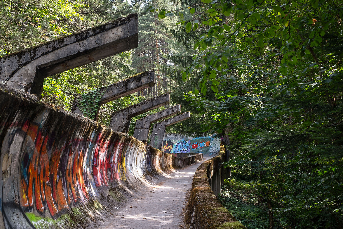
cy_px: 132
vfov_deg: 27.5
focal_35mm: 49
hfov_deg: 40.2
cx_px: 141
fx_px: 467
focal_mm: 25.6
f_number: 8
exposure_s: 1/20
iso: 125
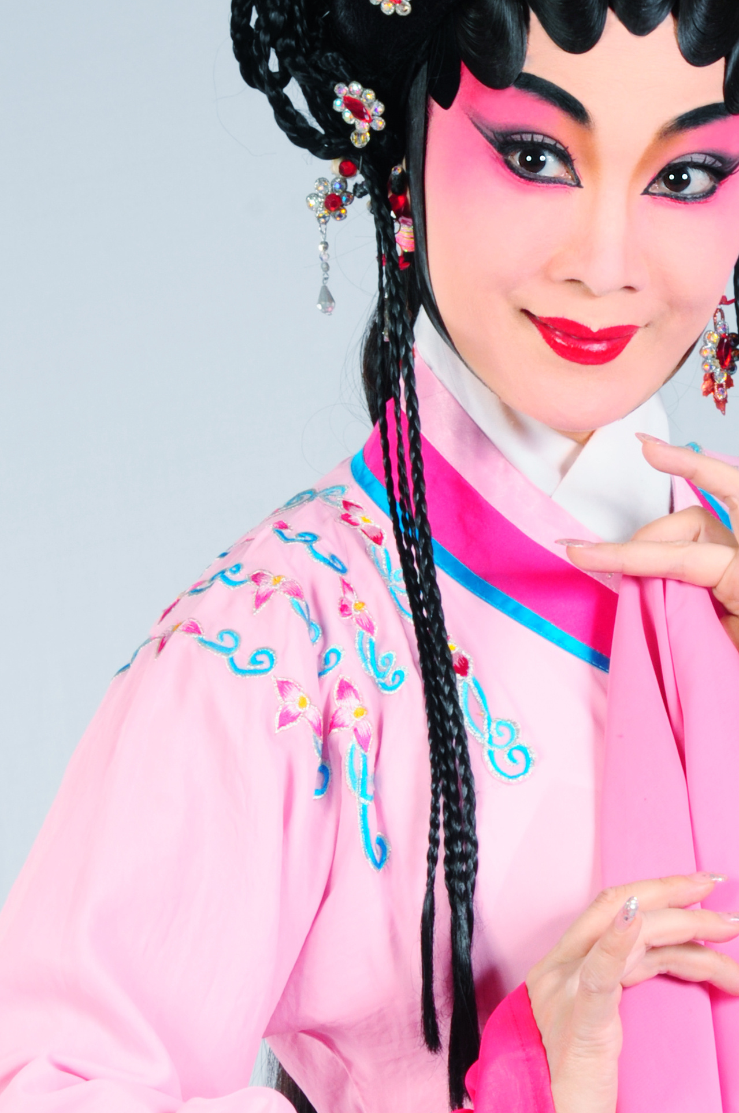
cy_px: 755
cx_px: 606
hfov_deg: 7.3
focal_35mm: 187
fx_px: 5773
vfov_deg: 11.0
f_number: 14
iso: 200
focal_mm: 56
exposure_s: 1/160
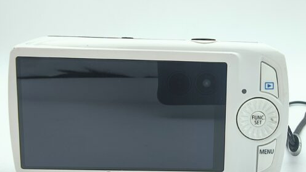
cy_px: 113
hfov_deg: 69.8
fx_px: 219
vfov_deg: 42.4
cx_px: 157
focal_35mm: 27
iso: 110
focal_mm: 1.83
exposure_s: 1/100
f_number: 2
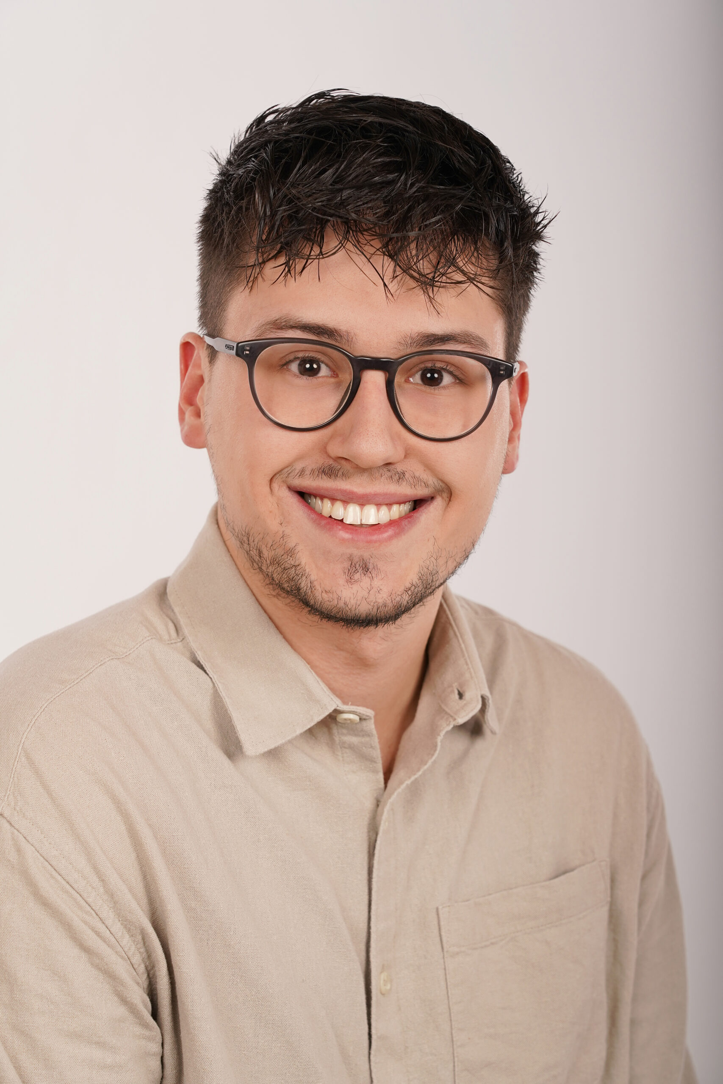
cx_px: 362
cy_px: 542
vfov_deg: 19.5
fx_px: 3162
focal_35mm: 105
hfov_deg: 13.0
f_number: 8
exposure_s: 1/250
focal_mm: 105
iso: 320
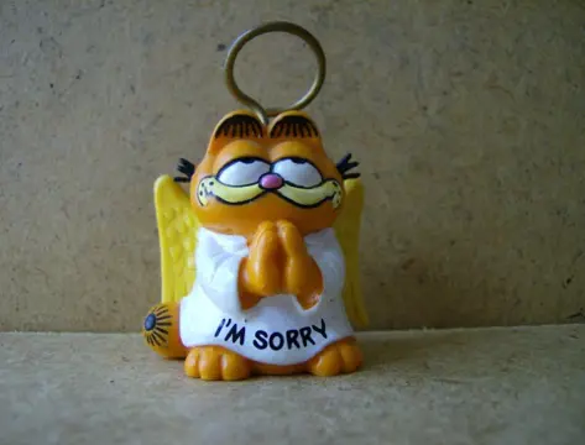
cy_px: 222
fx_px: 612
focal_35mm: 36
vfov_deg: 40.0
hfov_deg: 51.1
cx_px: 292
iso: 100
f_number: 2.8
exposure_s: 1/73.5
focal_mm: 6
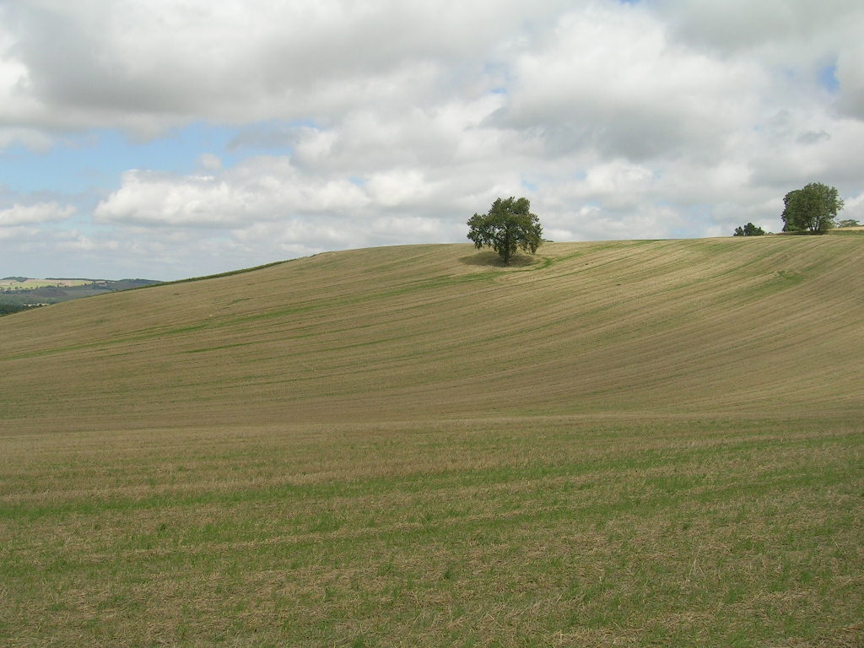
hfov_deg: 52.6
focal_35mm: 35
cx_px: 432
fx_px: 874
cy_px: 324
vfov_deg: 40.7
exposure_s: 1/503
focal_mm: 5.4
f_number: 4.8
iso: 50
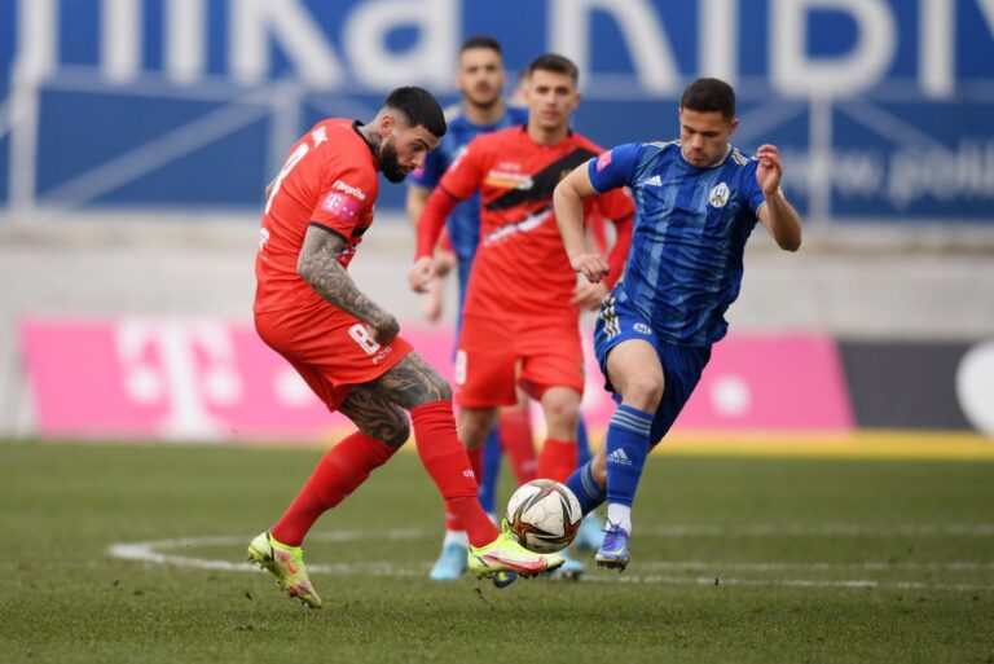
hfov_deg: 5.2
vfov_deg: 3.4
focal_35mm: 400
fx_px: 11050
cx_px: 497
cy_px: 332
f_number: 2.8
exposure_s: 1/2500
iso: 500
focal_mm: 400
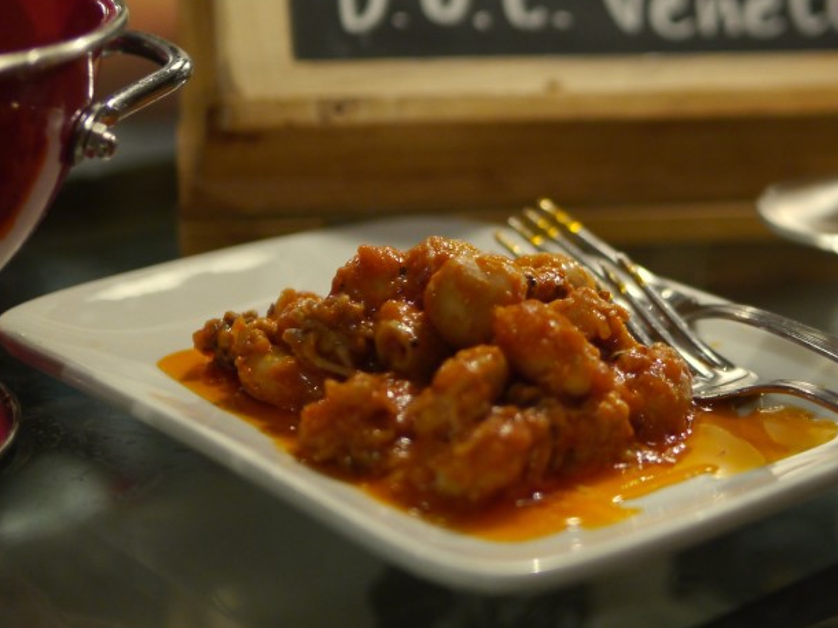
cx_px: 672
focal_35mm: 84
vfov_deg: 17.4
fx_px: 2033
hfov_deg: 23.0
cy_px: 136
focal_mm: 25
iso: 800
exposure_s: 1/125
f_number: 1.4
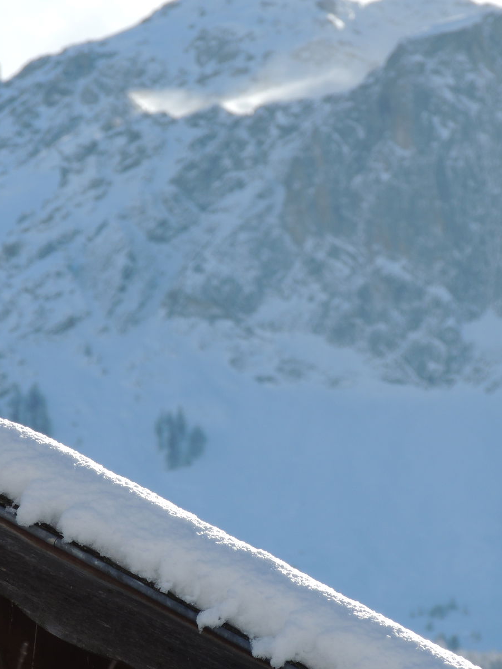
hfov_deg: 2.6
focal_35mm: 581
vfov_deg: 3.4
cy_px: 334
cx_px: 191
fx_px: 11238
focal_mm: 77.5
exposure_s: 1/800
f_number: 4.9
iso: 100
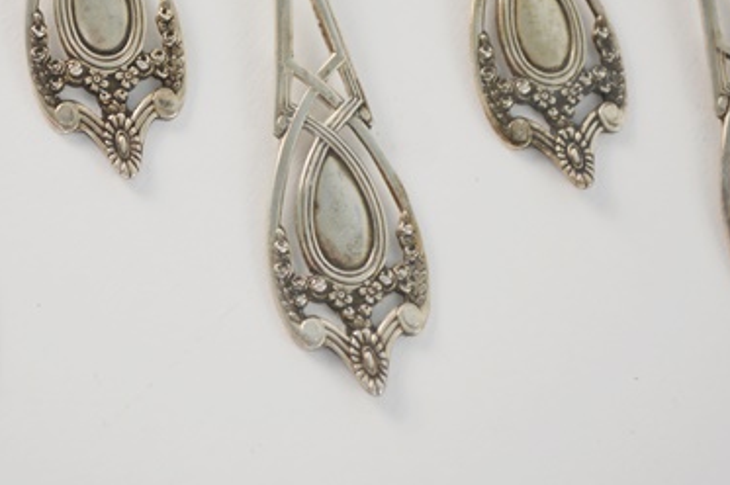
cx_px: 239
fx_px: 2691
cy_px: 127
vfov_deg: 10.3
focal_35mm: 133
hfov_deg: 15.4
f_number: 5.6
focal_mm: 55
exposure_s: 1/125
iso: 200
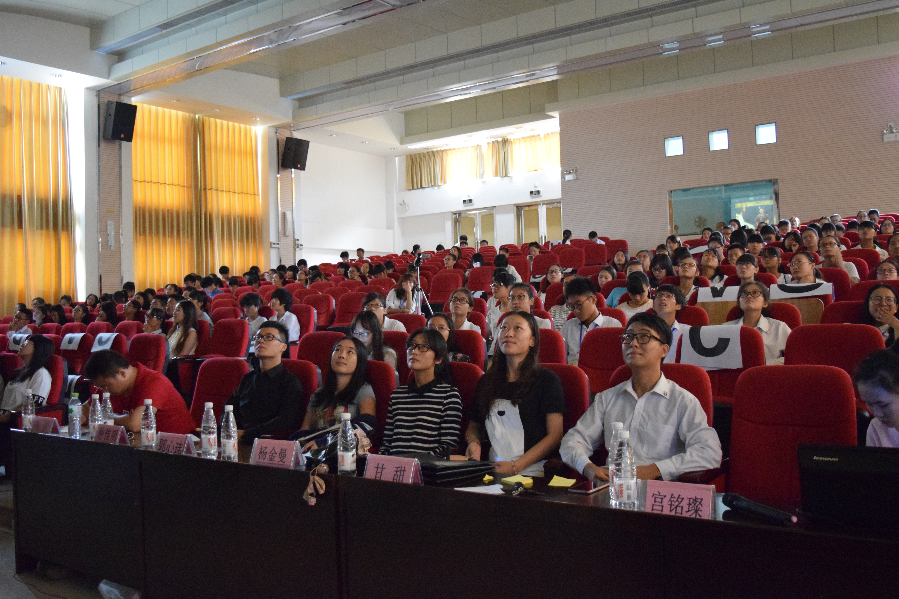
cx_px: 450
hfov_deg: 57.2
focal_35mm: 33
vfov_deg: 40.0
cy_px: 300
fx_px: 824
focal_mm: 22
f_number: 3.8
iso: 6400
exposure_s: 1/40
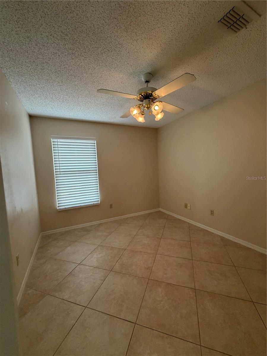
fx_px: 144
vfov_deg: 102.1
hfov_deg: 85.7
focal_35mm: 14
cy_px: 178
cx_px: 134
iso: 250
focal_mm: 2.22
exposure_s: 1/60
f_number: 2.2
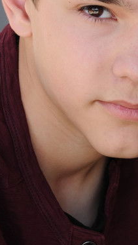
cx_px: 126
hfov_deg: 3.7
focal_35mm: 326
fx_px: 2116
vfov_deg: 6.6
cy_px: 68
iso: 200
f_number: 7.1
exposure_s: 1/125
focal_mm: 155
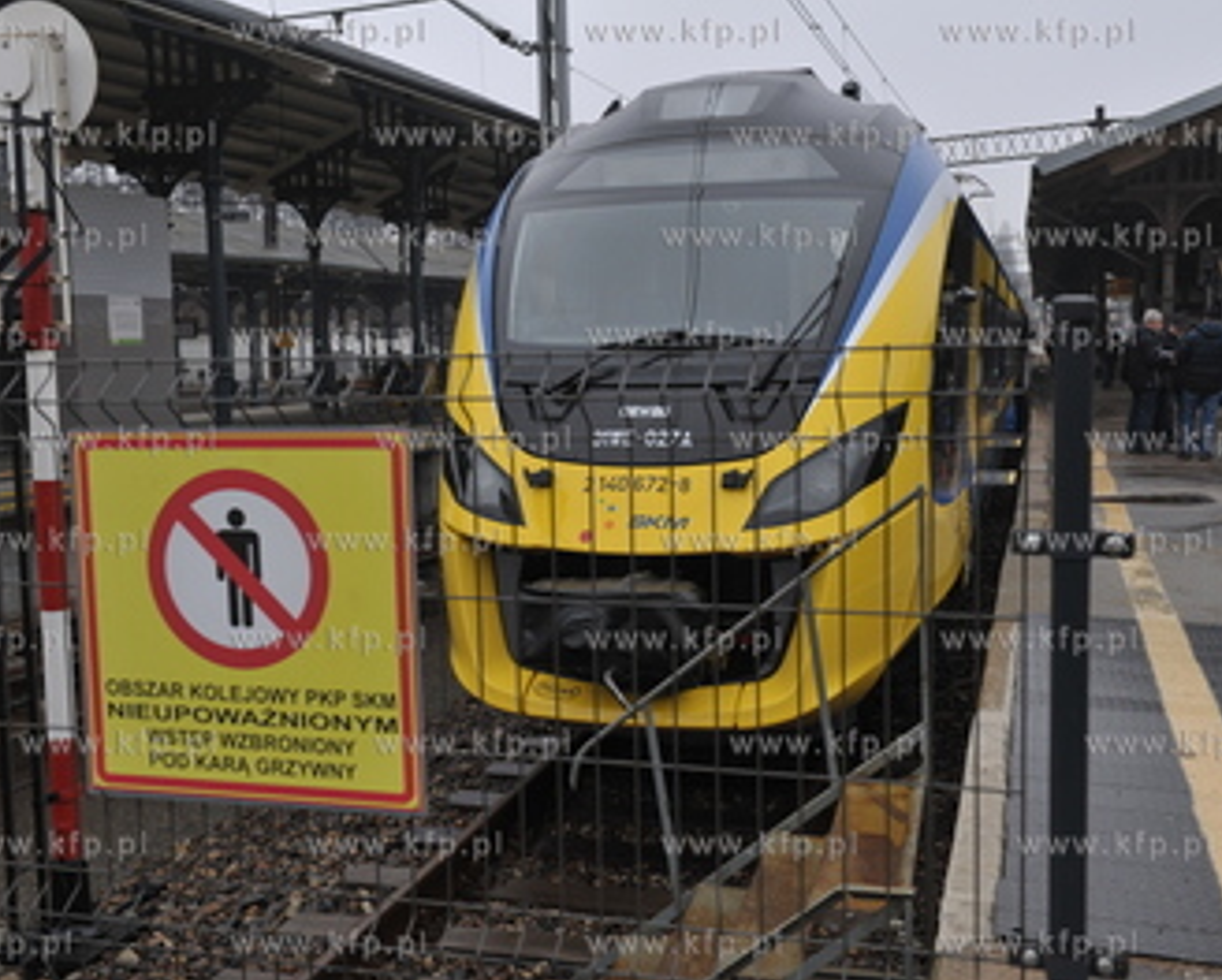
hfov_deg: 45.8
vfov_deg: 37.4
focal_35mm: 40
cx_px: 604
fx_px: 1448
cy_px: 488
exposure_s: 1/640
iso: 1000
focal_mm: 35
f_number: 5.6
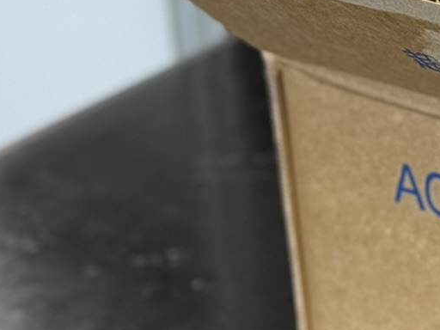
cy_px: 141
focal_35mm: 192
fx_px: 2440
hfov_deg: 9.8
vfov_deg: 7.7
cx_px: 765
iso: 250
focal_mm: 6.76
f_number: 1.78
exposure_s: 1/50
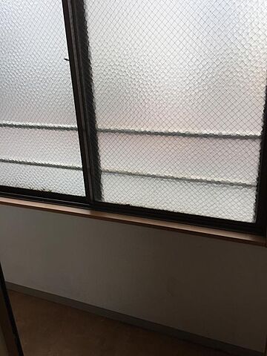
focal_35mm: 29
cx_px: 134
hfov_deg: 48.2
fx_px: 298
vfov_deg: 61.7
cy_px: 178
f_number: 2.2
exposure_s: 1/425
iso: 32
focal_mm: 4.15
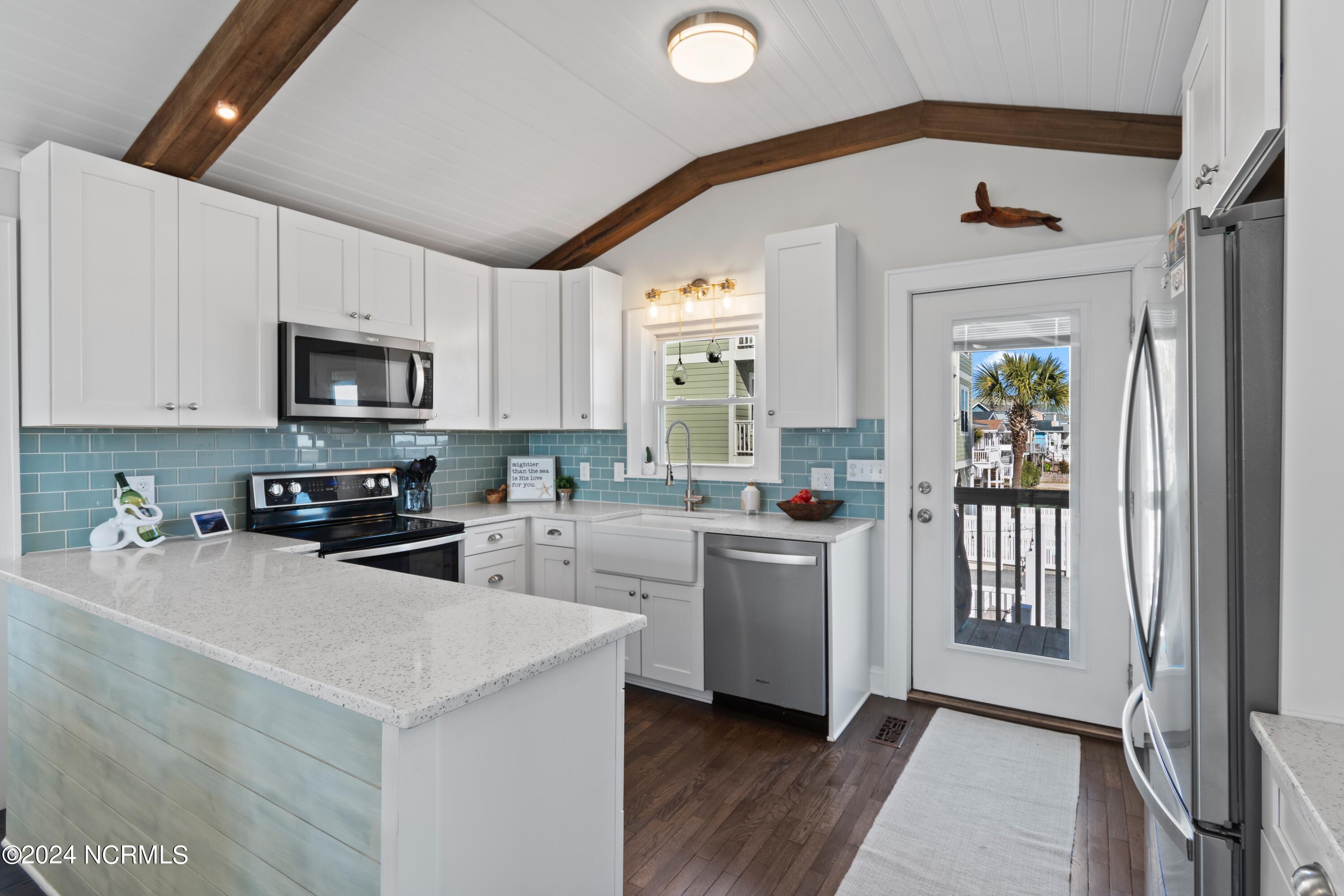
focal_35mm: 17
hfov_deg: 93.3
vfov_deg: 70.4
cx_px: 672
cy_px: 448
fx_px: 635
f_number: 4.8
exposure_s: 1/5
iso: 100
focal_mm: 11.5
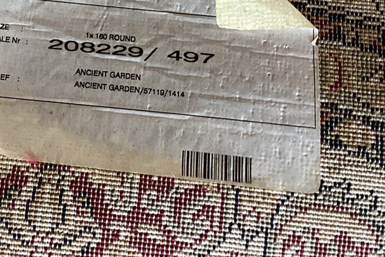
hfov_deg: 24.6
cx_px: 77
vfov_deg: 16.4
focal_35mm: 81
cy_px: -27
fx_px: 867
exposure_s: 1/50
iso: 80
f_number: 2.4
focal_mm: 3.3
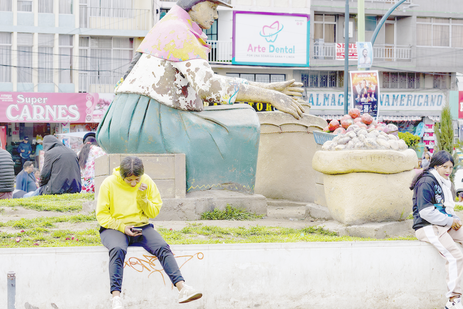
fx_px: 1724
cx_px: 271
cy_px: 135
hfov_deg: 15.3
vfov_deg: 10.2
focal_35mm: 134
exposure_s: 1/320
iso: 250
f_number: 8
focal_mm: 105
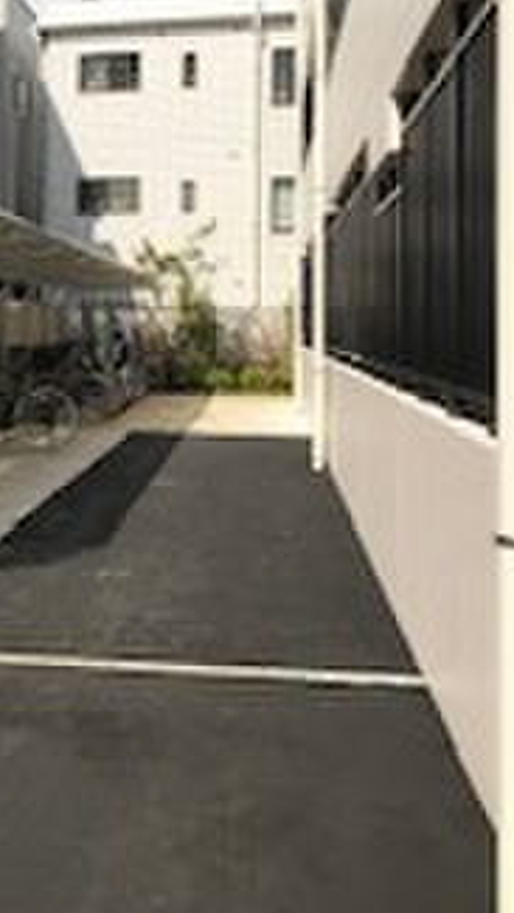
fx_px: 1453
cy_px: 306
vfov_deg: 34.6
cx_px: -188
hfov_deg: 18.4
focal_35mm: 60
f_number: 1.8
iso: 20
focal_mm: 3.99
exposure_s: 1/3096
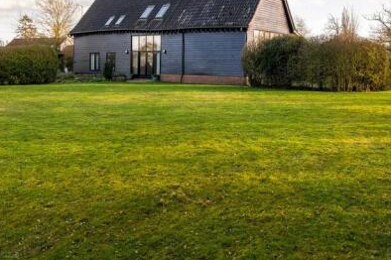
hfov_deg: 59.5
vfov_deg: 42.1
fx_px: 326
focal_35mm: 30
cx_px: 280
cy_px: 62
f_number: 9
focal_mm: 12
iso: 160
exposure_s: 1/40
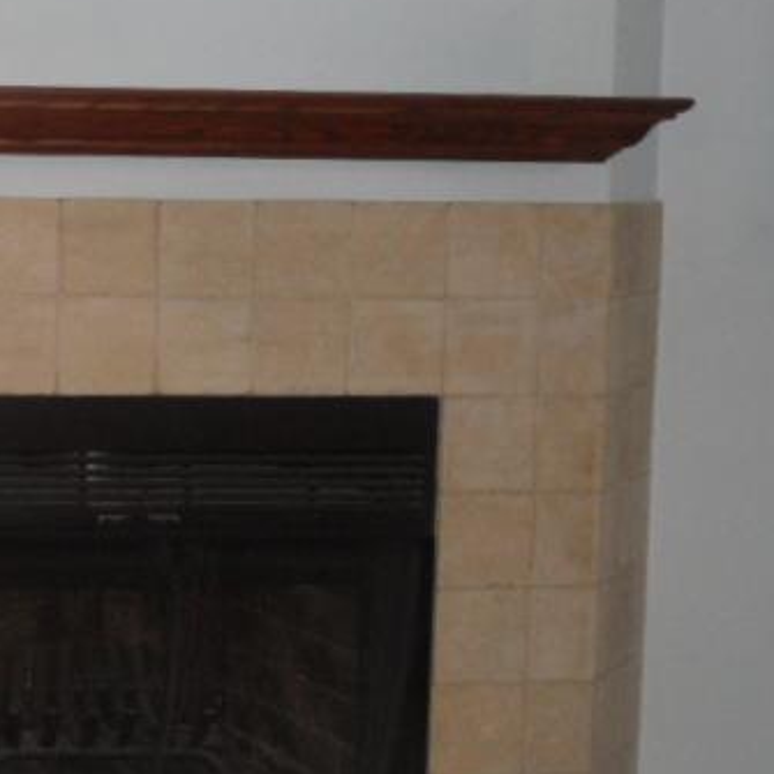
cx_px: -277
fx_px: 1847
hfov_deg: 21.1
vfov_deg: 23.6
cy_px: 261
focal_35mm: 73
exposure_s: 1/45
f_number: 3.5
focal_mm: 4.9
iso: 200
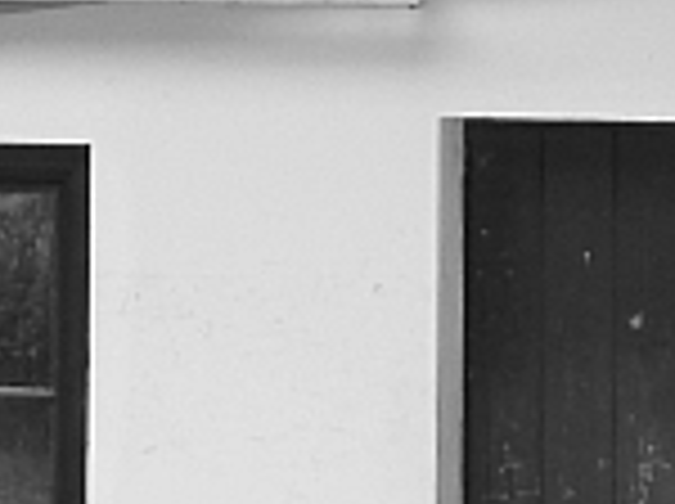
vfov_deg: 5.5
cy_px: -58
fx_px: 5256
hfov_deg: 7.0
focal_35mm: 270
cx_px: -864
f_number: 4.3
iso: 125
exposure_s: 1/250
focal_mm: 7.8
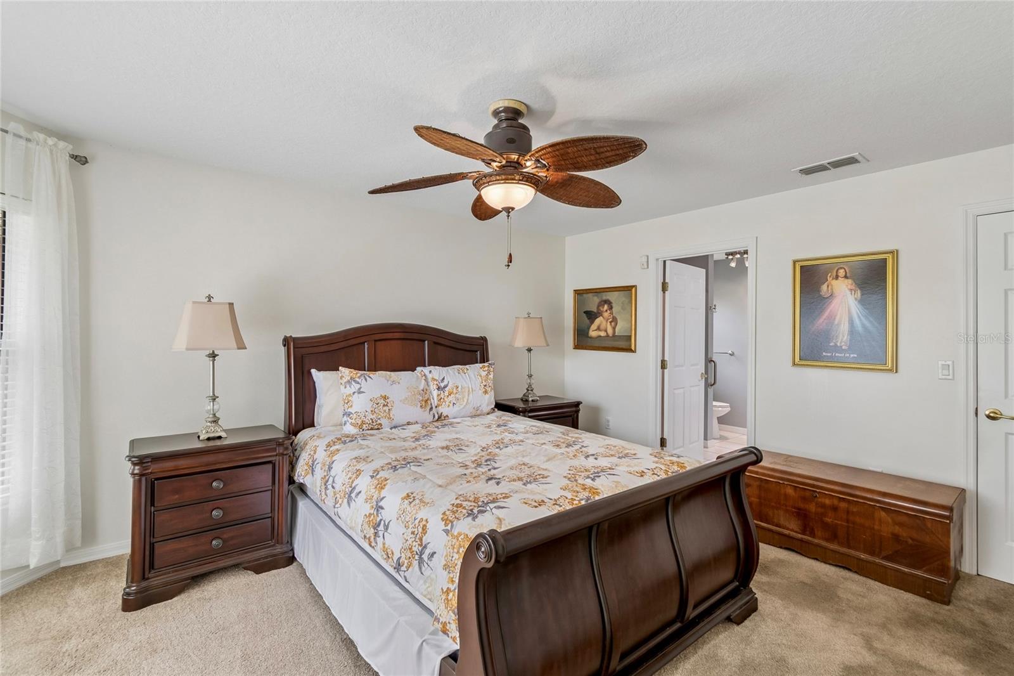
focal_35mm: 15
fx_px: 422
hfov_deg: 100.4
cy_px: 338
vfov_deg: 77.3
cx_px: 507
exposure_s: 1/25
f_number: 7.1
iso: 100
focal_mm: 10
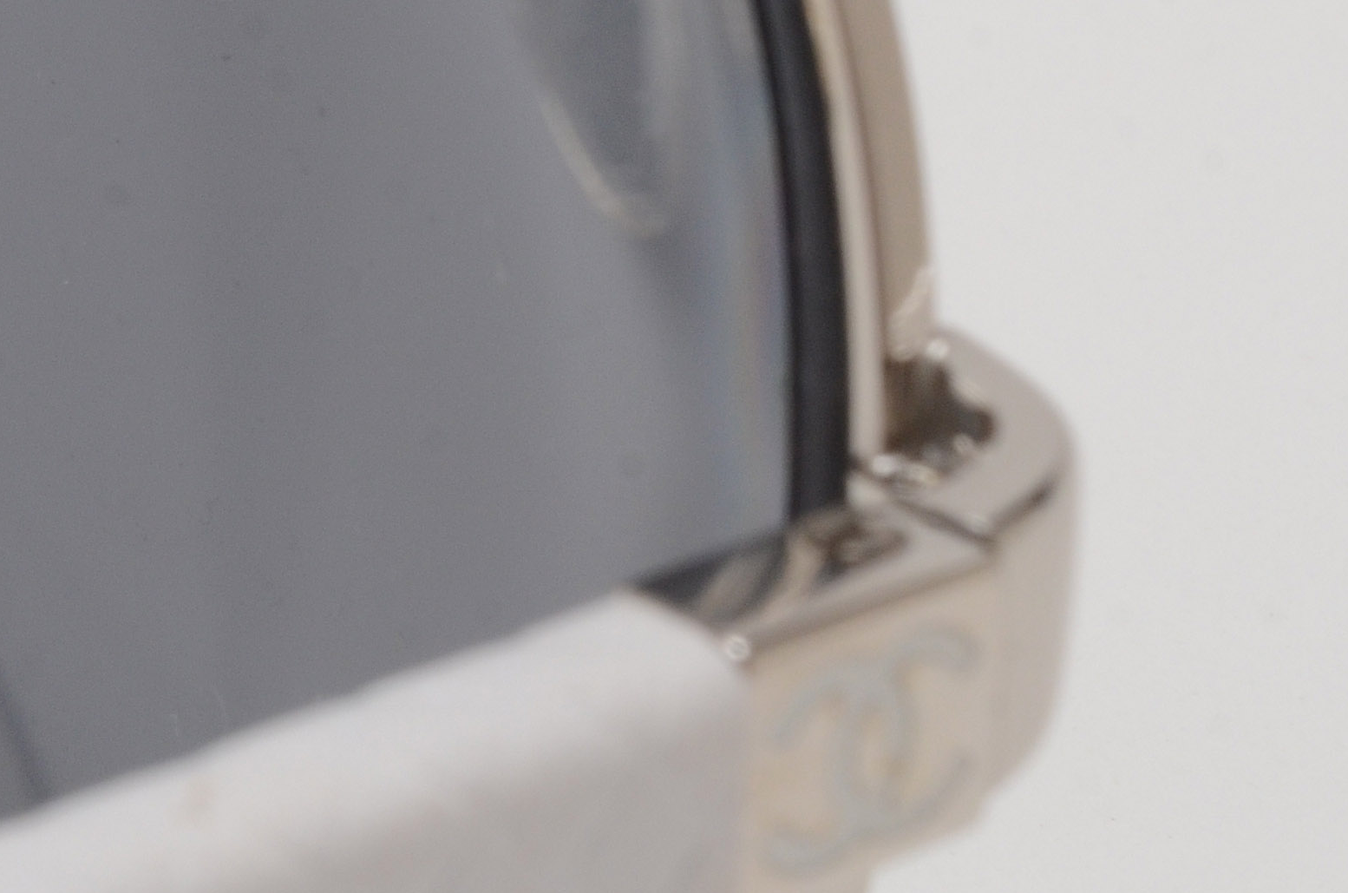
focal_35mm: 262
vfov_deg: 5.2
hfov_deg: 7.7
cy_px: -250
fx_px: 9774
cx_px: -774
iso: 400
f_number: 20
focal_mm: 55
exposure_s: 1/125
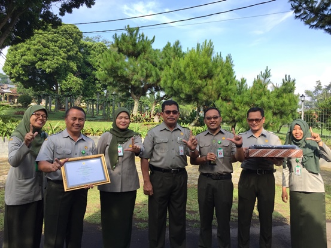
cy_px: 124
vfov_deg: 48.2
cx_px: 166
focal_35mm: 29
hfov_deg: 61.6
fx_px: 277
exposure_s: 1/542
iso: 32
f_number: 2.2
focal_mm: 4.15
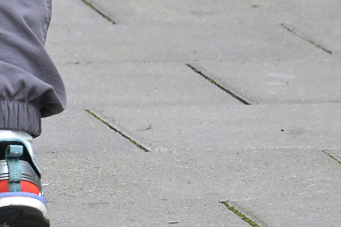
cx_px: -420
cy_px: -345
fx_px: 10720
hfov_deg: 1.8
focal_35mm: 1132
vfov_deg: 1.2
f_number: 5.6
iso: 320
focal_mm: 130
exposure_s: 1/1000
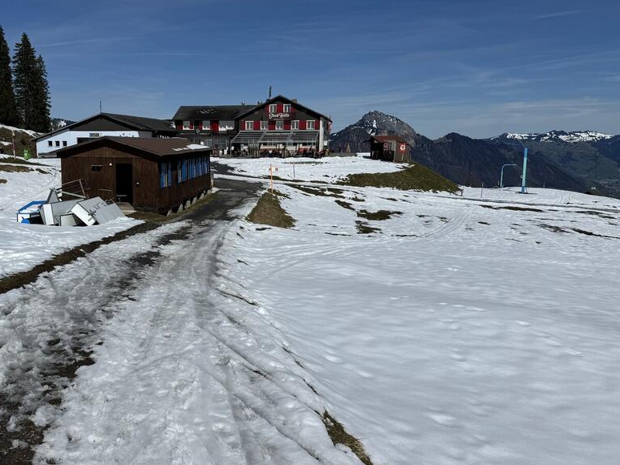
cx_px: 211
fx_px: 573
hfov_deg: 55.7
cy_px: 215
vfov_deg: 44.1
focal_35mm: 32
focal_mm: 6.86
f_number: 1.78
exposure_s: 1/20000
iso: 80
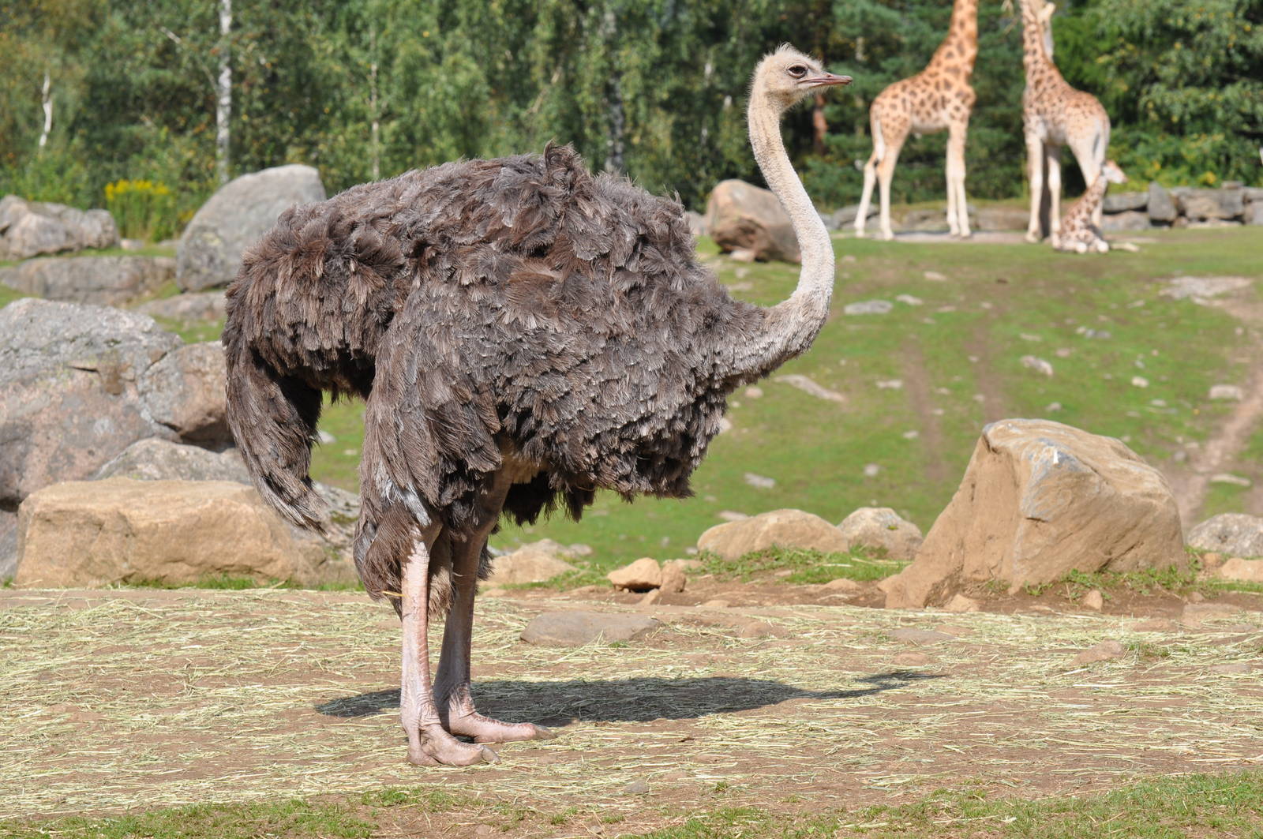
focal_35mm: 174
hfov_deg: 11.8
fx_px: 6098
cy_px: 420
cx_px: 632
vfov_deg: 7.9
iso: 200
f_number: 9
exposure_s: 1/320
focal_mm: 116
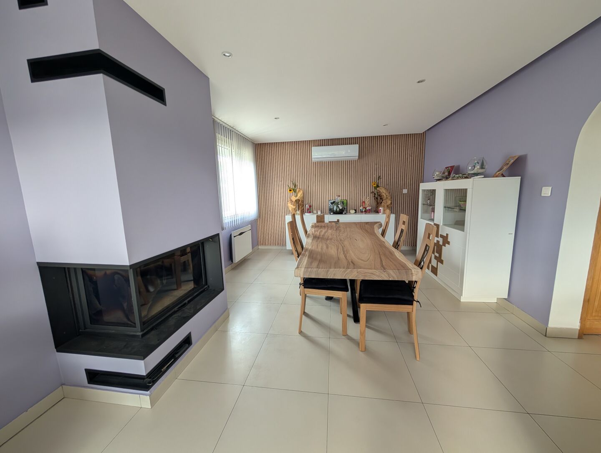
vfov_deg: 94.6
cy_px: 226
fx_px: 209
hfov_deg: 110.5
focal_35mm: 12
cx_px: 300
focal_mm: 2.02
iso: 71
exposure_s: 1/75.4
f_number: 1.7
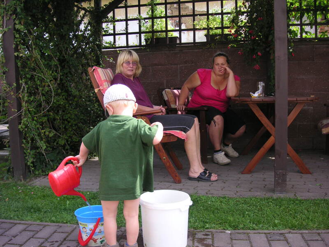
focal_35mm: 37
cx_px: 164
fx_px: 352
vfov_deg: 38.7
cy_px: 124
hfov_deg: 50.1
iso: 50
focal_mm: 6.1
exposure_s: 1/250
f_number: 2.8
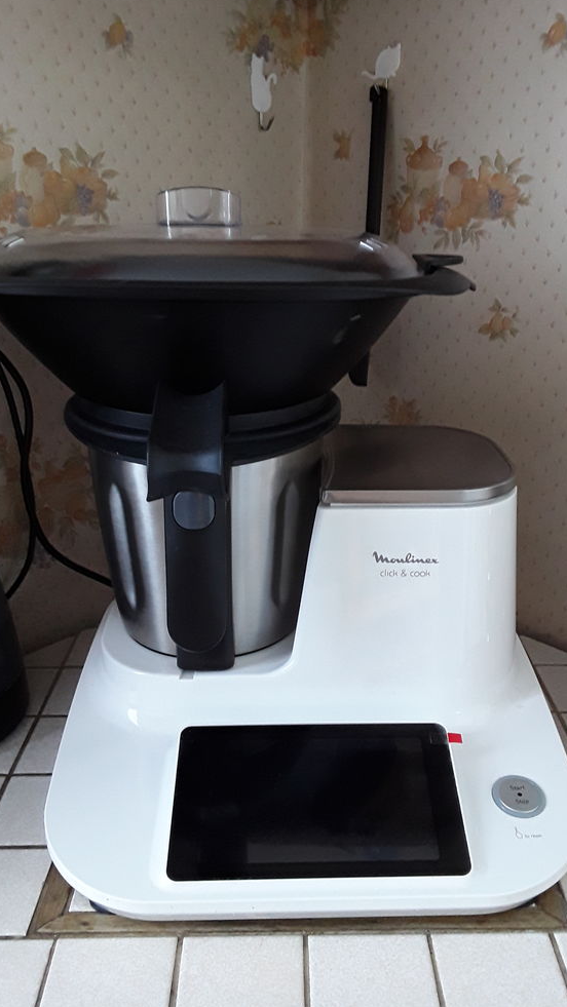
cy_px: 498
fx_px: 802
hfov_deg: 38.9
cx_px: 298
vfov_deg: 64.3
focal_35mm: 30
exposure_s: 1/17
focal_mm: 2.91
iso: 200
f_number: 1.9
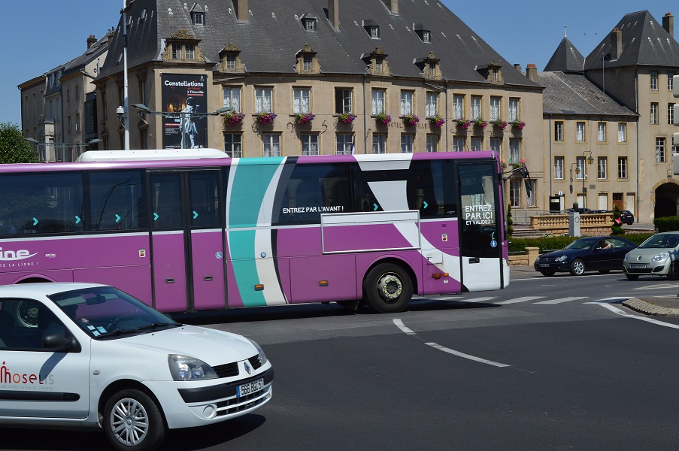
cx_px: 340
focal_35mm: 60
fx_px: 1130
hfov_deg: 33.4
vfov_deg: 22.6
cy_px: 226
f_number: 13
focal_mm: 40
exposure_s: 1/640
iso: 400
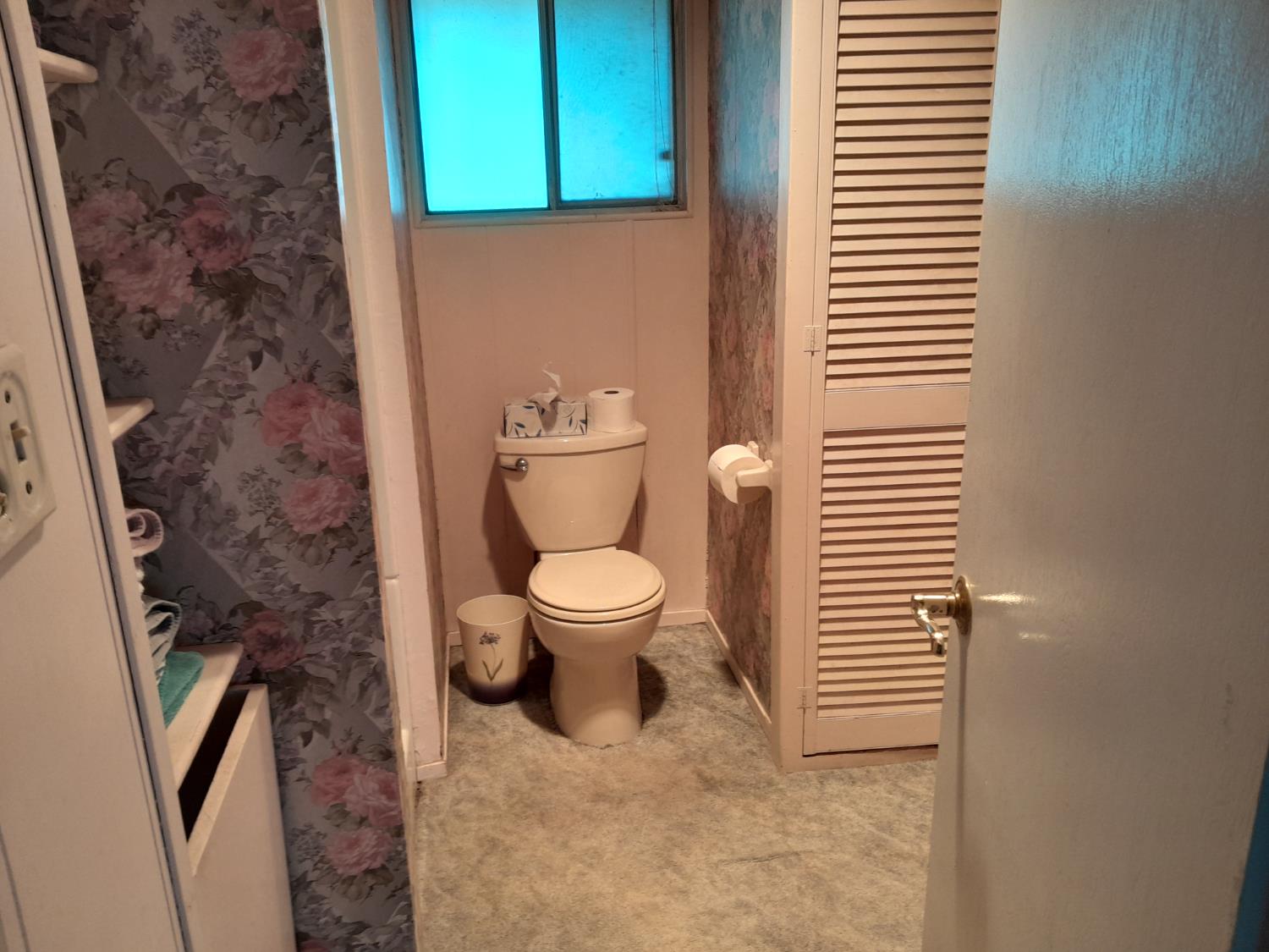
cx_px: 634
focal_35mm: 27
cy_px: 476
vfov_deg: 51.4
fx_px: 990
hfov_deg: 65.3
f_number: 1.8
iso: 125
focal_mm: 4
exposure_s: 1/60
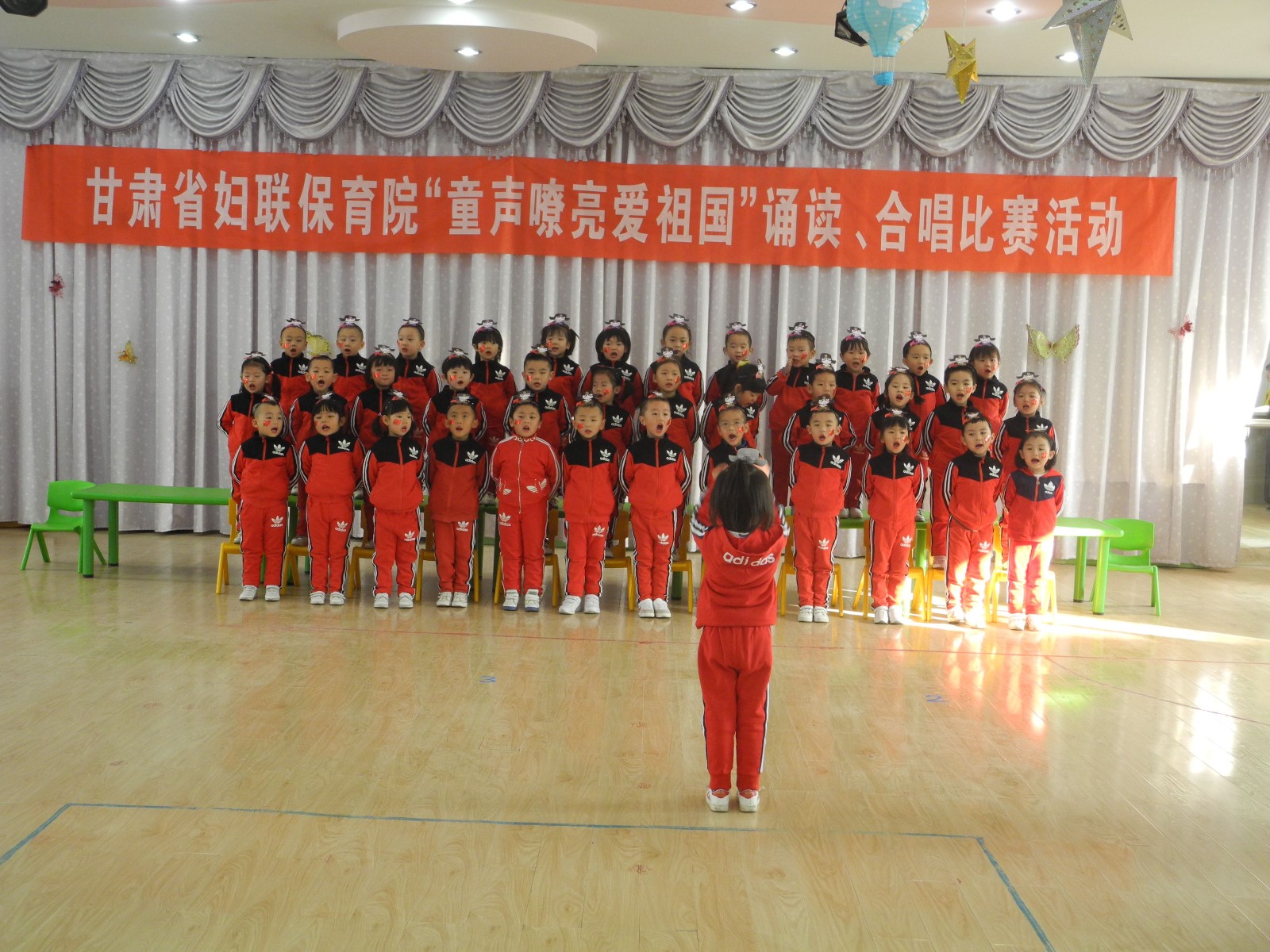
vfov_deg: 35.1
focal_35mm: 41
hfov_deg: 45.8
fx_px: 1504
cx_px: 635
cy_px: 476
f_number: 3.2
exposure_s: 1/30
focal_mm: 8.8
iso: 323
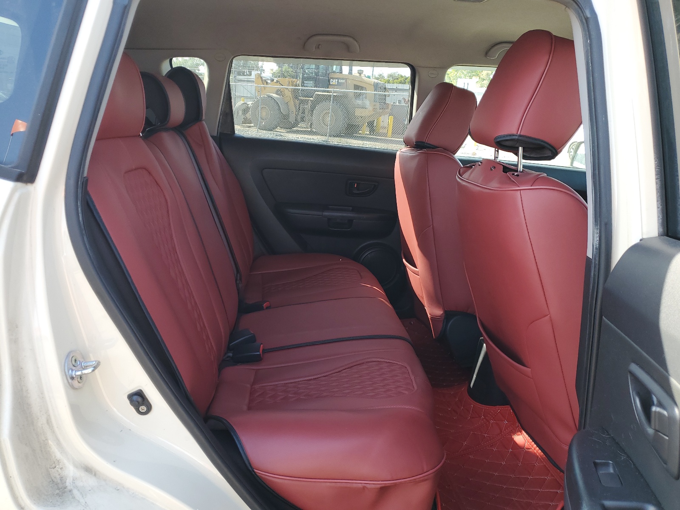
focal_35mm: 26
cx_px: 340
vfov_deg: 53.1
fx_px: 511
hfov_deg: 67.3
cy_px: 255
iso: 50
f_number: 1.5
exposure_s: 1/204
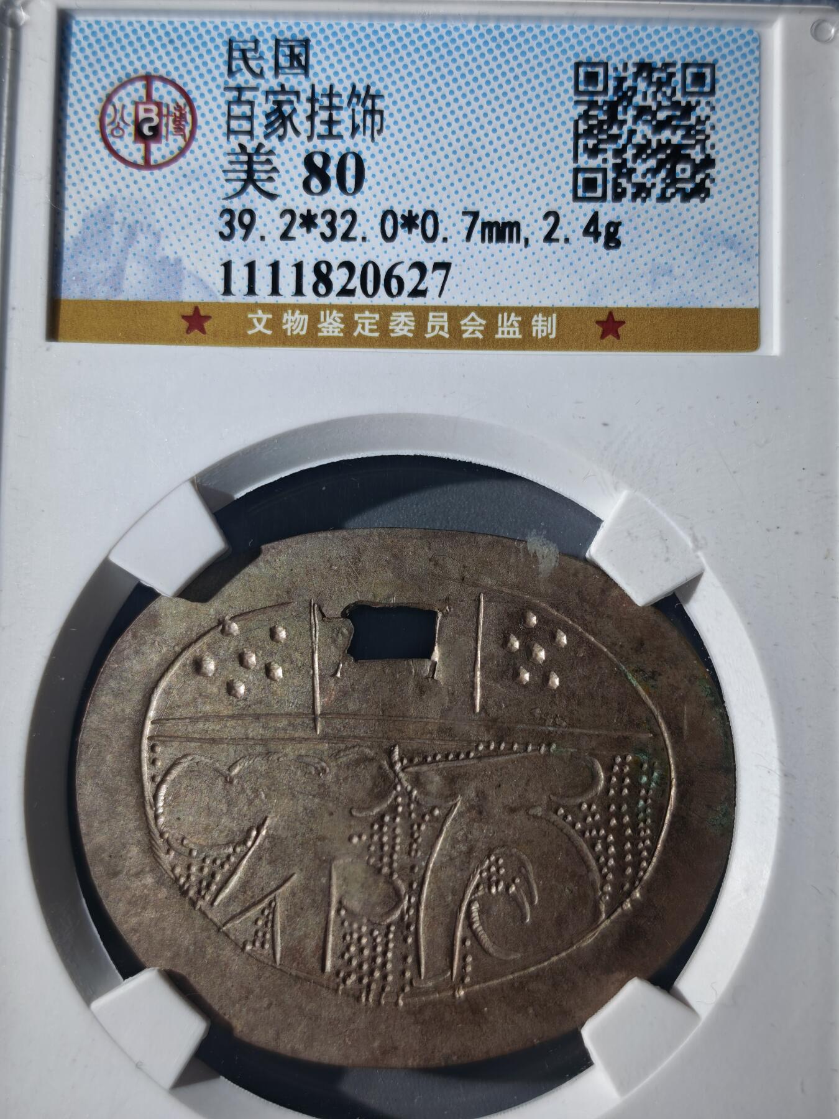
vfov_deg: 38.2
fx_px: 1616
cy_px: 560
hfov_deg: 29.1
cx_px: 420
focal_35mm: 50
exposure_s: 1/275
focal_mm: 5.85
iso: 50
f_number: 1.63
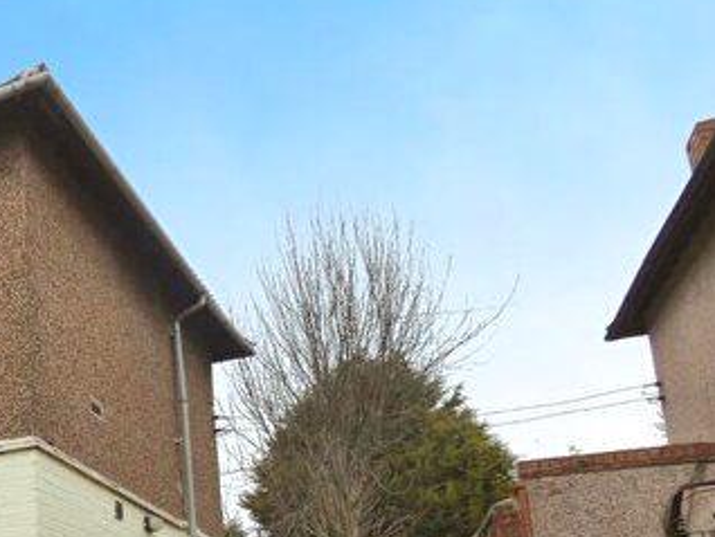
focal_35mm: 44
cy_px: 522
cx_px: -67
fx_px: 910
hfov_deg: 36.5
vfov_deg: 30.8
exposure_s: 1/160
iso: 80
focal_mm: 3.6
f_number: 2.8
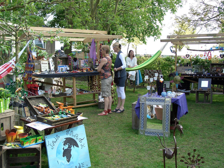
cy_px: 84
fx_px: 278
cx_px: 112
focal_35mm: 43
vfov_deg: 33.6
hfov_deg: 43.9
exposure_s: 1/200
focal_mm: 9.2
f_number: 3
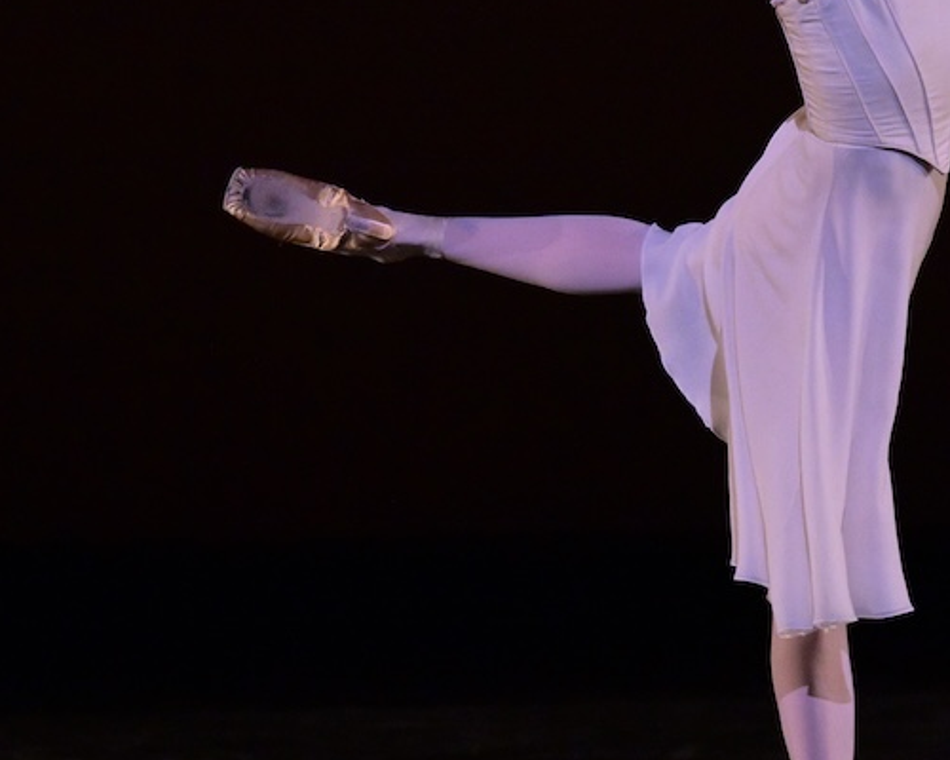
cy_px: 165
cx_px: 950
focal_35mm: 1069
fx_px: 30056
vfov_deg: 1.4
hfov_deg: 1.8
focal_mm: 380
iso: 3200
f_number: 4
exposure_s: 1/400
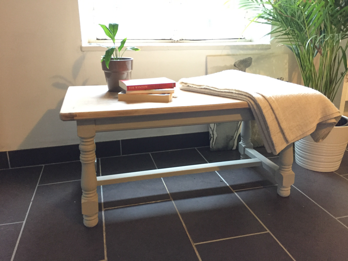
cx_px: 174
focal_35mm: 29
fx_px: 292
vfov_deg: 48.2
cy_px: 130
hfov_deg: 61.7
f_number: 2.2
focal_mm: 4.15
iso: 500
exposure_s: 1/17
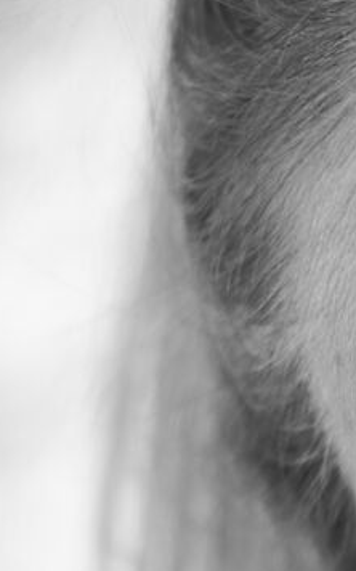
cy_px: 977
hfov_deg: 3.7
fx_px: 5349
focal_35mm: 344
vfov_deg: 6.0
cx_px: 1055
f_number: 2.5
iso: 200
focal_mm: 50
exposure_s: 1/125
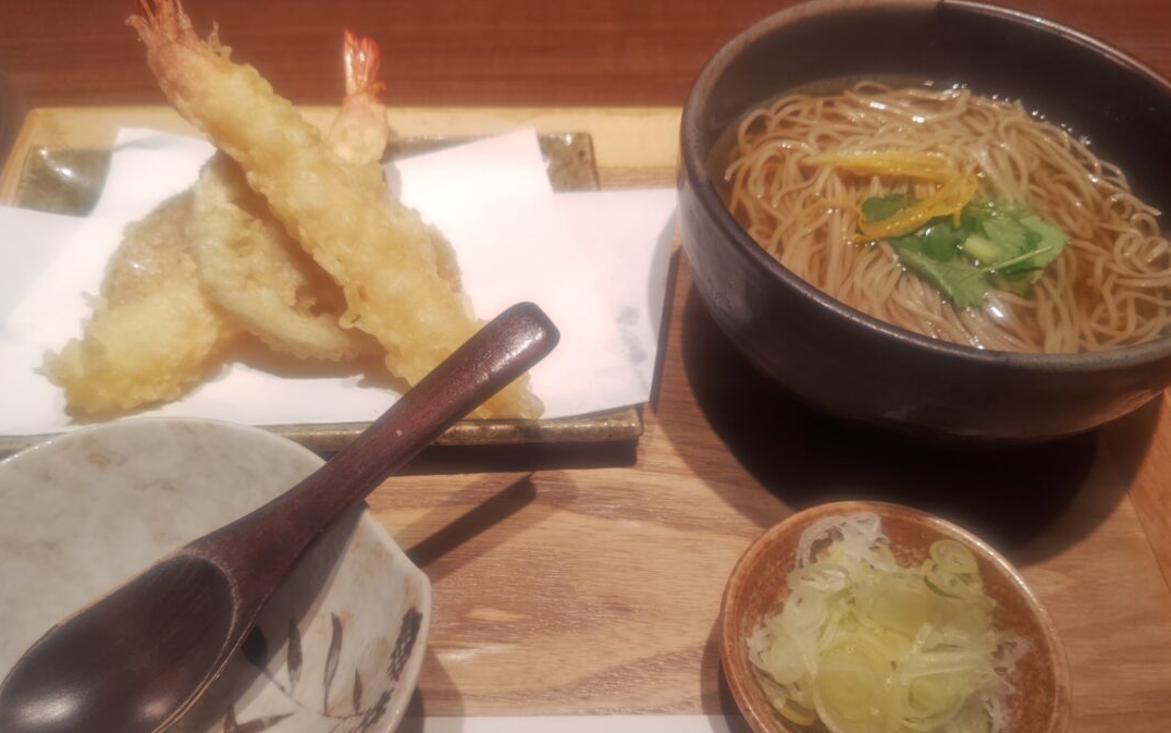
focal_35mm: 29
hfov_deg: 64.6
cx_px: 560
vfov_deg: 42.7
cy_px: 472
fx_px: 926
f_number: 1.9
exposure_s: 1/100
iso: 50
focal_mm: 5.56
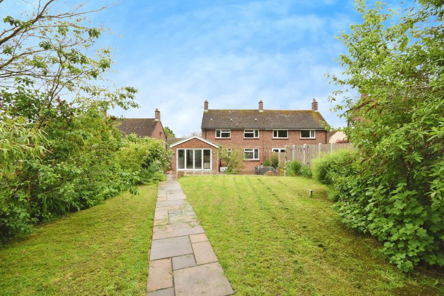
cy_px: 148
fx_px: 185
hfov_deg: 100.4
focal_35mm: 15
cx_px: 222
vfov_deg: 77.3
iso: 800
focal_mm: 10
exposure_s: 1/500
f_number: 8
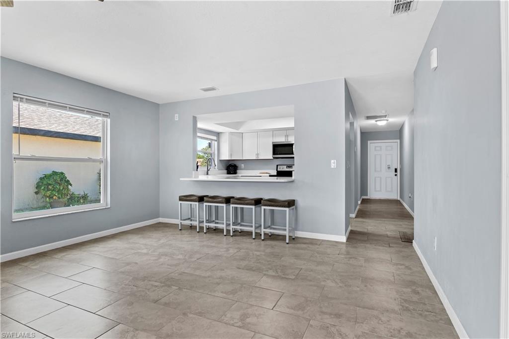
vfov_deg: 67.3
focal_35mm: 18
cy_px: 170
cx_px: 254
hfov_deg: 90.0
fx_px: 254
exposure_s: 1/4
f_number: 10
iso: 320
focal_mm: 18
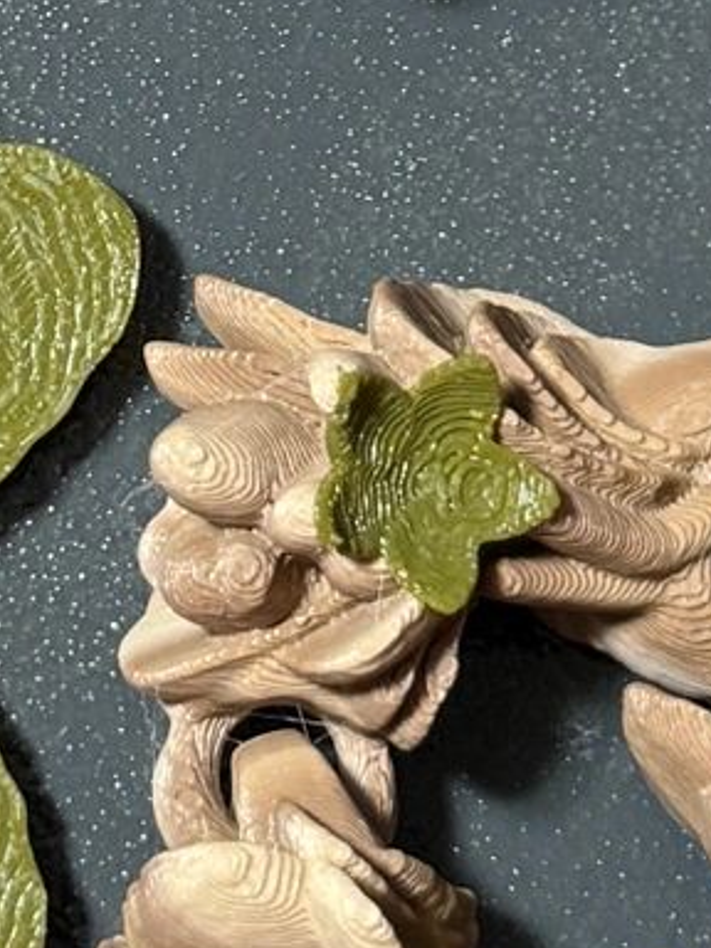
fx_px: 4382
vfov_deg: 12.2
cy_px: 69
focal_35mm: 160
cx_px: 193
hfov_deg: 9.3
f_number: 1.78
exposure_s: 1/60
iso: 400
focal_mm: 6.76
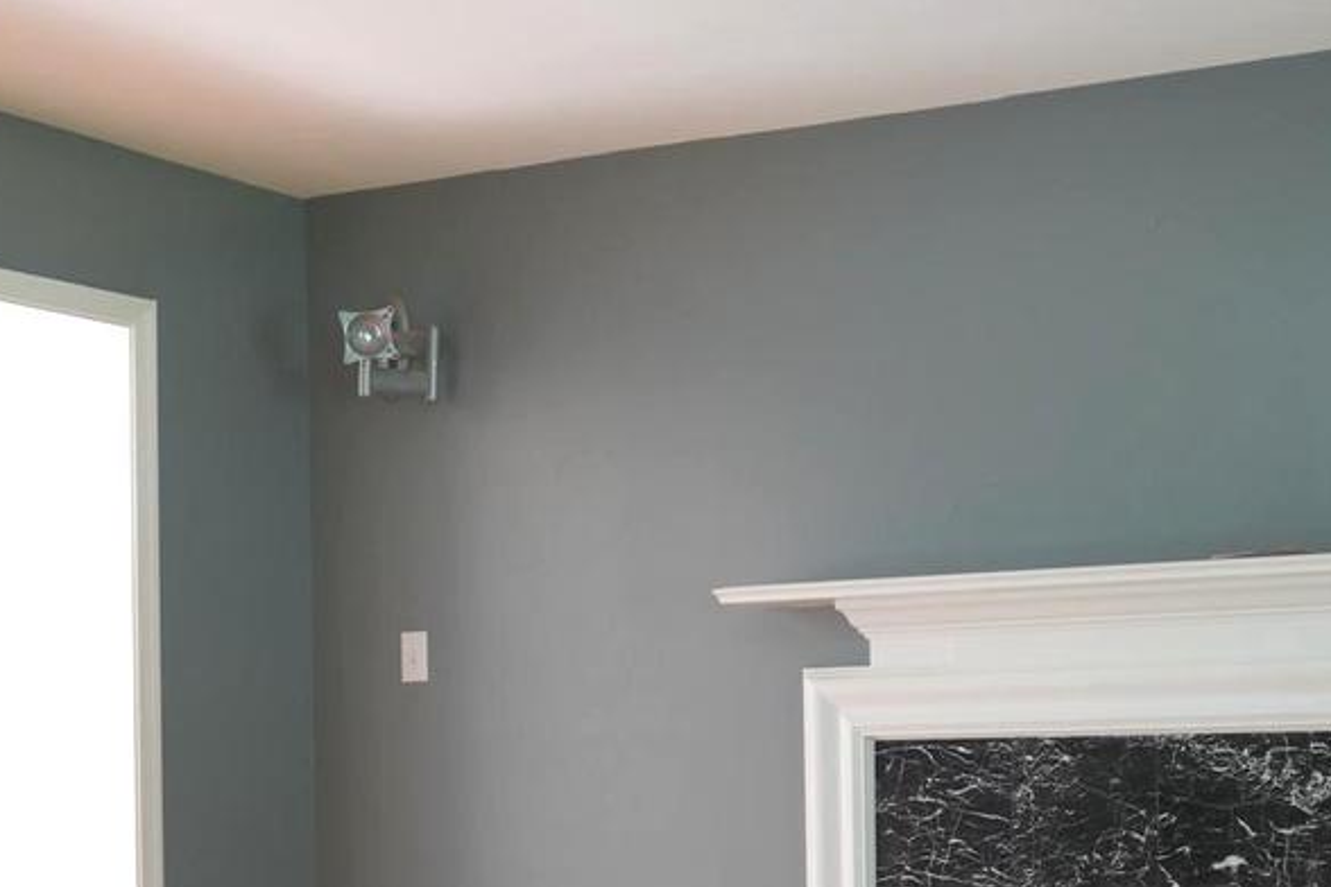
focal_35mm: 71
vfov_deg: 19.0
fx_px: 2625
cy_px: 722
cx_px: 654
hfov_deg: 28.5
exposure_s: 1/160
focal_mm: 29
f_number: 4
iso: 1000
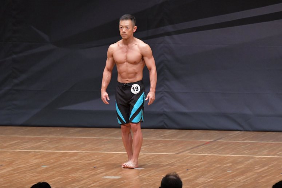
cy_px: 94
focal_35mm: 285
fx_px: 2231
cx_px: 141
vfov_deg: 4.8
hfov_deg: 7.2
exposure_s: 1/400
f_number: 5.6
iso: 6400
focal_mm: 190
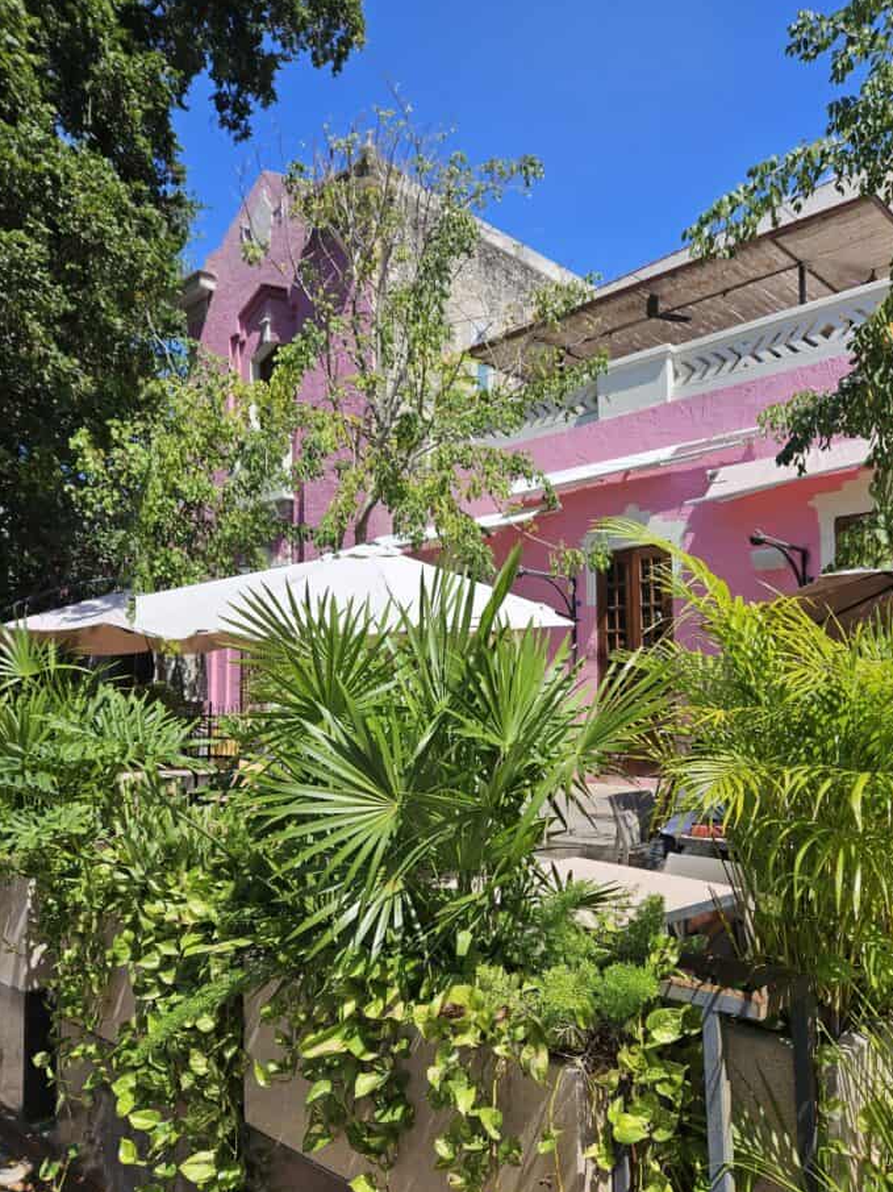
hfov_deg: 52.9
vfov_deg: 67.2
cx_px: 502
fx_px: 895
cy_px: 638
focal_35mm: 26
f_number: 1.8
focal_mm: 5.4
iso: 25
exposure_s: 1/2071
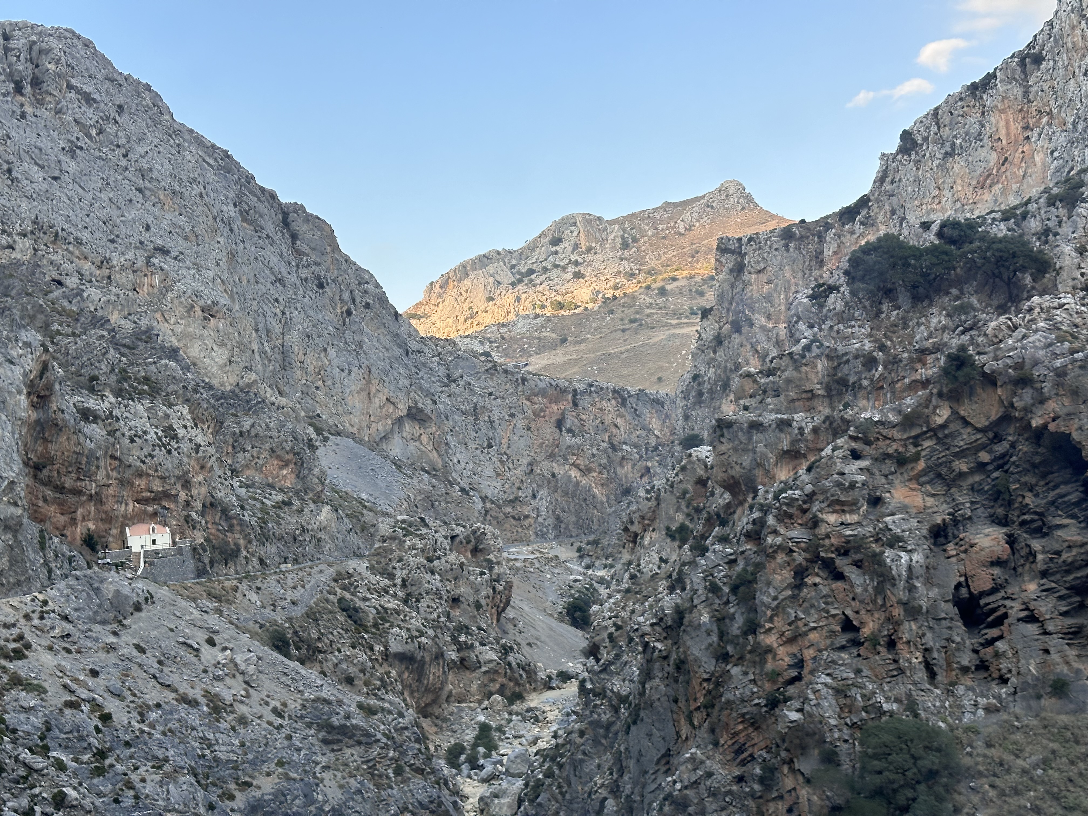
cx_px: 544
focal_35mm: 48
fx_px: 1509
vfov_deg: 30.3
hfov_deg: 39.7
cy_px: 408
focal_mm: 6.86
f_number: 1.78
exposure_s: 1/676
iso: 64
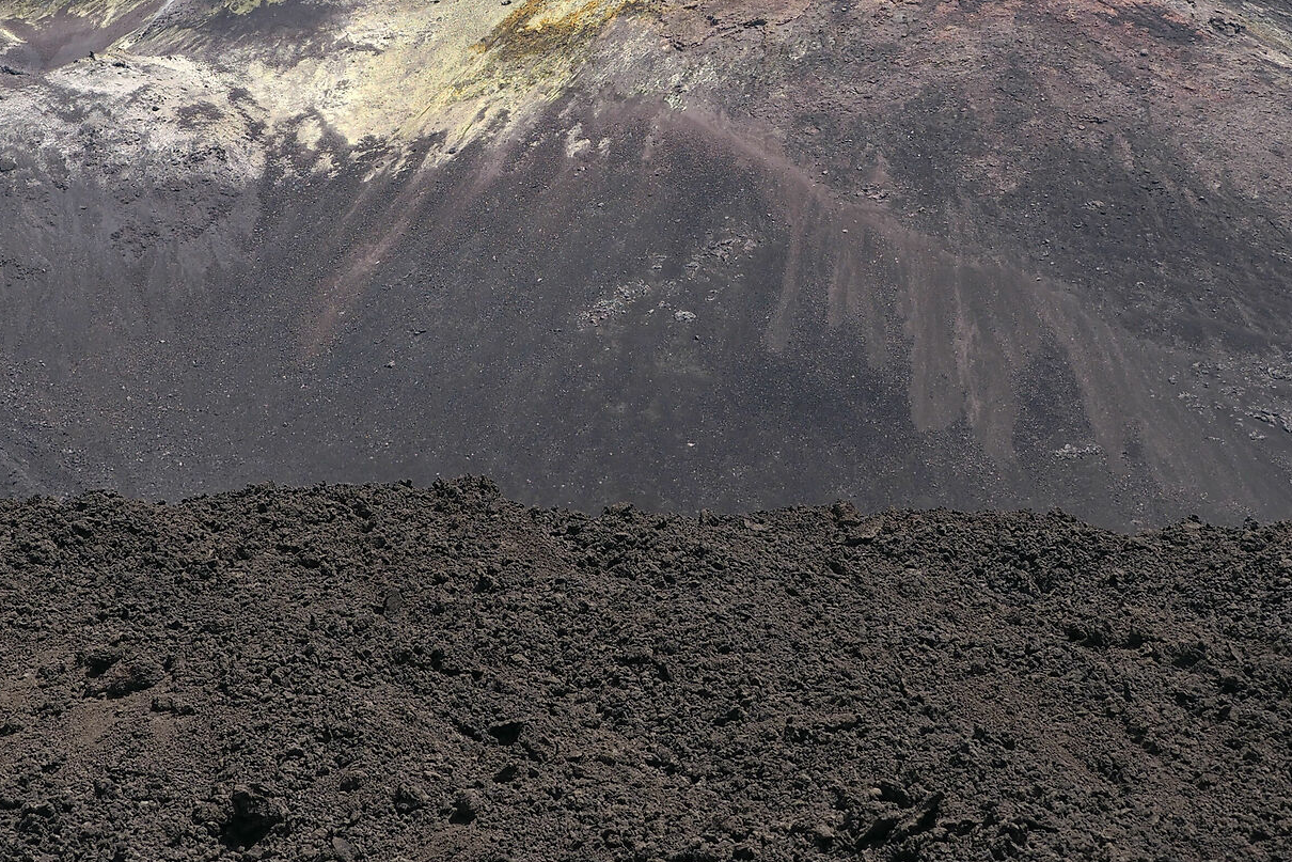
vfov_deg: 8.3
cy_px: -11
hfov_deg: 12.4
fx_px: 5922
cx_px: 397
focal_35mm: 165
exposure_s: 1/1600
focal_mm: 40
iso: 100
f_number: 3.5
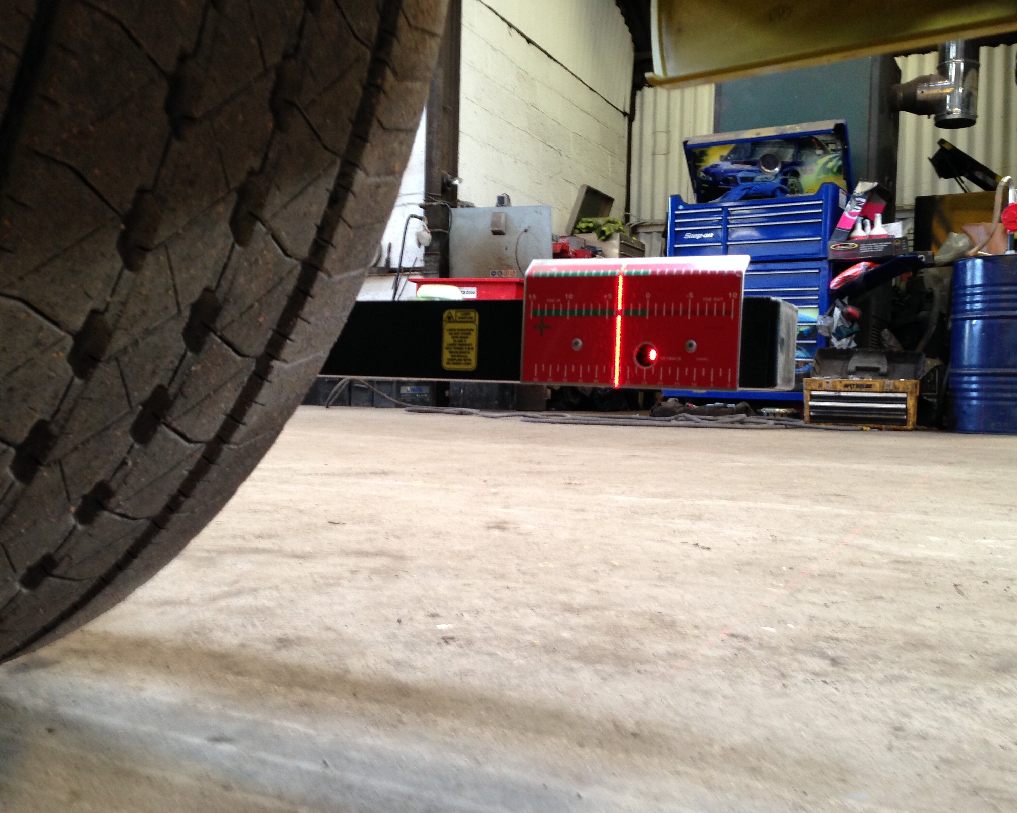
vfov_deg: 42.2
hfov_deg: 51.5
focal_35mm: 35
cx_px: 521
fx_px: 1053
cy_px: 405
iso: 125
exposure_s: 1/20
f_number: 2.4
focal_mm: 4.12
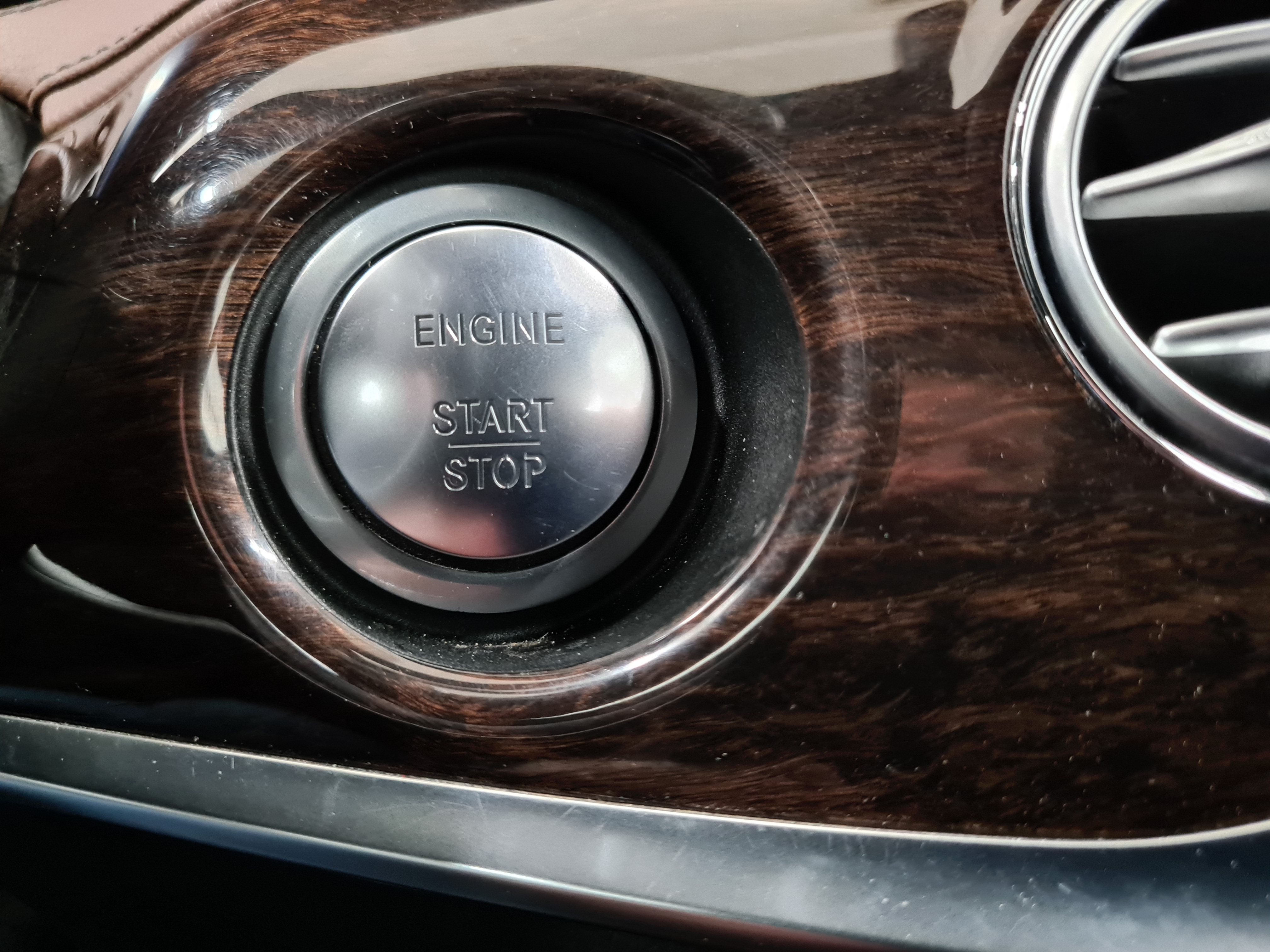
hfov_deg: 67.3
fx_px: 954
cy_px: 476
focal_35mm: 26
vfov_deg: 53.1
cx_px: 635
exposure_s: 1/25
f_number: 1.8
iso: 800
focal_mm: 5.4
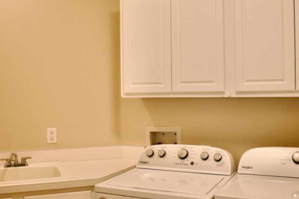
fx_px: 340
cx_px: 151
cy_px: 100
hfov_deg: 47.4
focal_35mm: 41
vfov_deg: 32.6
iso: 640
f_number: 3.5
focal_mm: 18
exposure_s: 1/250
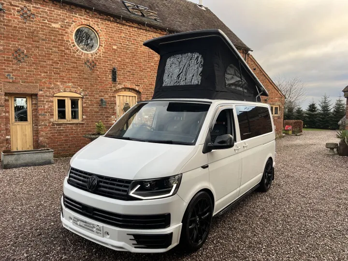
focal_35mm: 26
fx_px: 261
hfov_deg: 67.3
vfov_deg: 53.1
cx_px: 174
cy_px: 130
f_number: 1.6
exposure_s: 1/294
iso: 50
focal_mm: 5.1
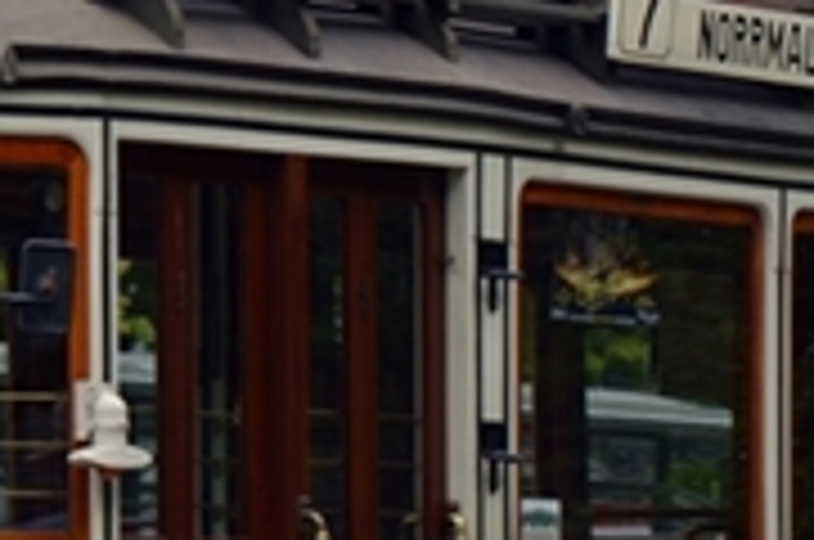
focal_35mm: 424
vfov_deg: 3.2
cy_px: 209
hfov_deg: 4.9
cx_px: 827
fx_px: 9570
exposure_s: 1/125
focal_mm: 50
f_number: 5.6
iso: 100
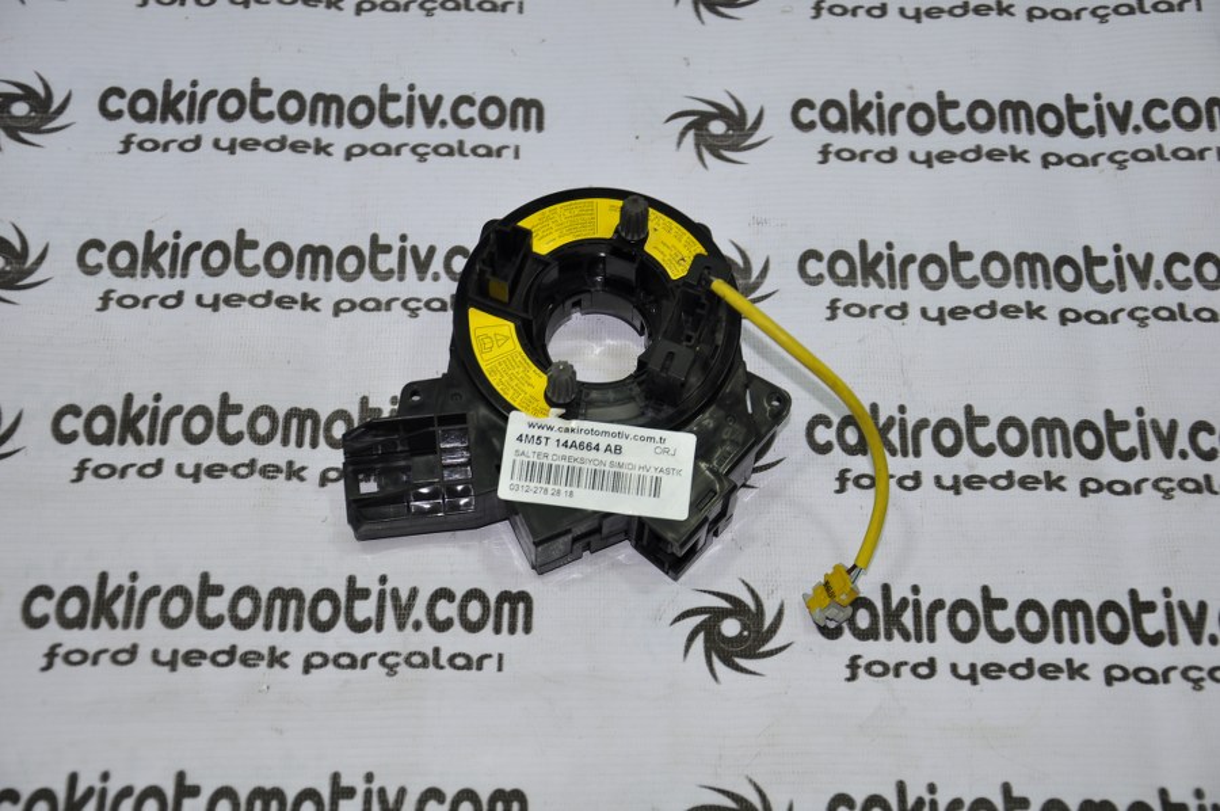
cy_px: 406
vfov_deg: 17.5
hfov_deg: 26.0
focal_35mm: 78
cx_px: 610
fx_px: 2640
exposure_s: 1/60
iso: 200
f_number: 5
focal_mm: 52
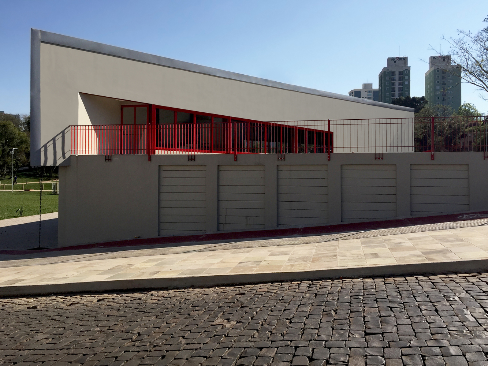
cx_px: 244
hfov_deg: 61.7
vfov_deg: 48.2
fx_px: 409
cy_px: 183
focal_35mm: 29
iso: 32
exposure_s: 1/2198
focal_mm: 4.15
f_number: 2.2
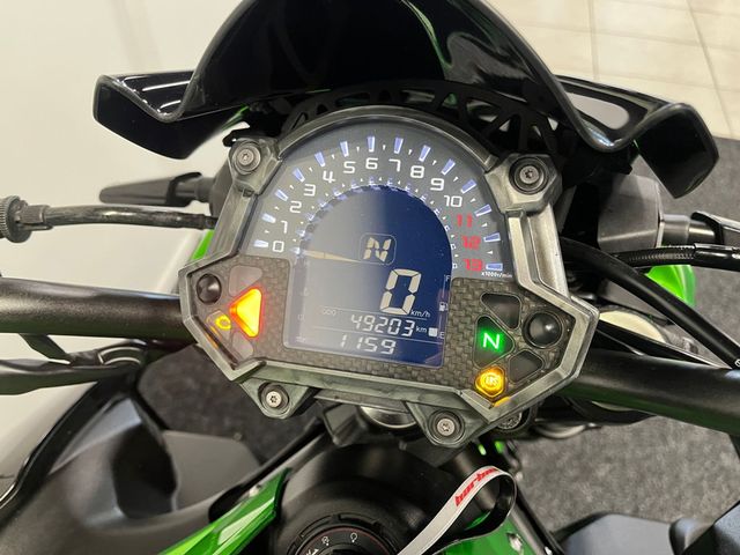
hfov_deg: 67.3
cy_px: 278
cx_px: 370
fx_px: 556
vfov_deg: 53.1
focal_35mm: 26
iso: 320
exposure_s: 1/50
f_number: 1.6
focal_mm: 5.1
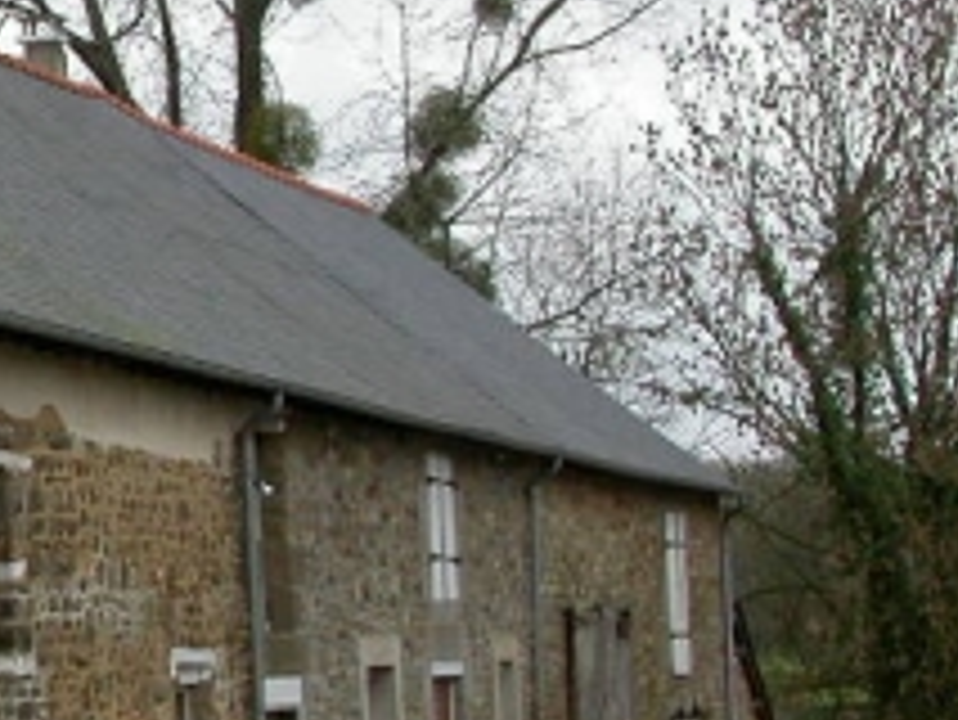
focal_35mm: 160
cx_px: -445
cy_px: 360
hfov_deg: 11.8
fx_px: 4431
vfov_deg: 9.3
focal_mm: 10.4
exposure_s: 1/106
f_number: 3.7
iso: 100
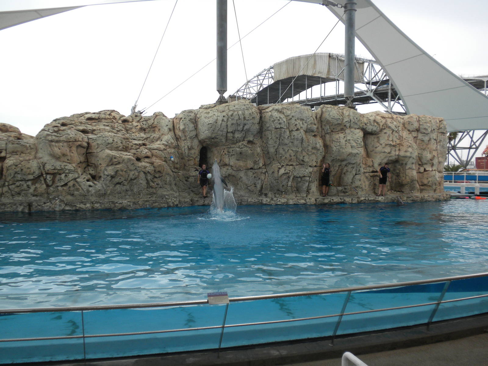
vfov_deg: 38.7
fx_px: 522
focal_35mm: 37
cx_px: 244
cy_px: 183
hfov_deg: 50.1
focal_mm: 6.6
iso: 81
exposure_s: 1/479
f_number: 3.5
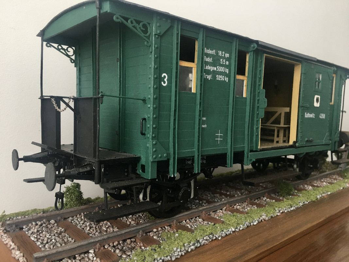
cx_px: 174
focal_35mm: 29
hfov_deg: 61.7
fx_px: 292
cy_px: 131
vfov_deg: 48.2
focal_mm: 4.15
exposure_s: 1/33
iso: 125
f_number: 2.2
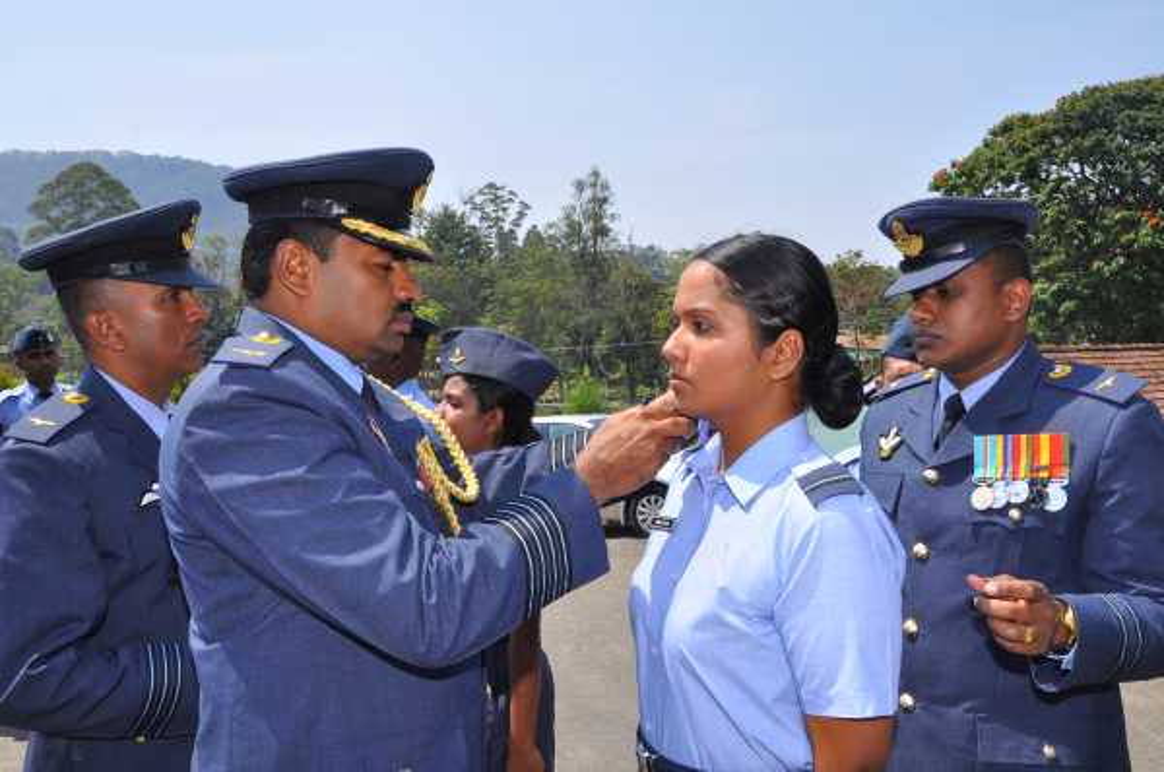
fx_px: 1065
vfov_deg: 39.8
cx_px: 582
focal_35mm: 33
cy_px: 386
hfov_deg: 57.3
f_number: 13
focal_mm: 22
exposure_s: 1/160
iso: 200
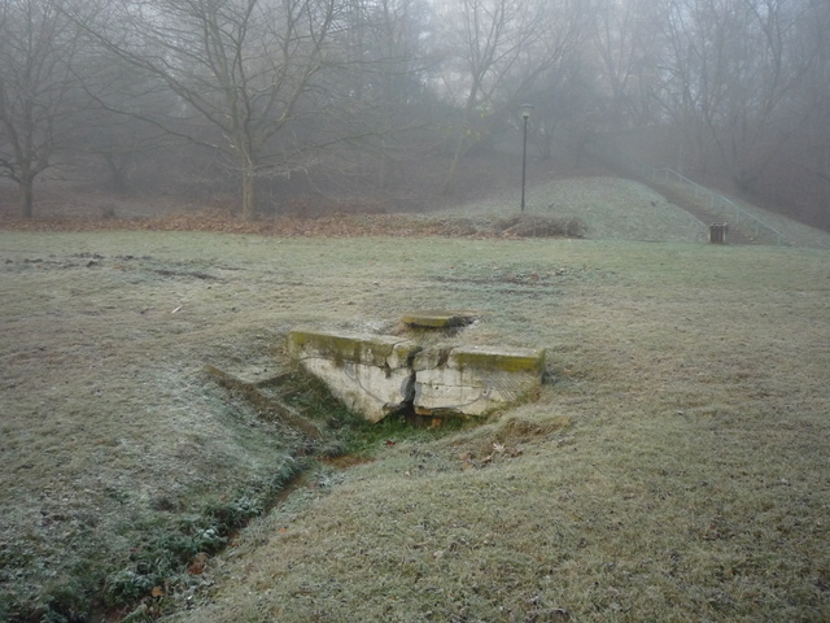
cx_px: 415
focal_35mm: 32
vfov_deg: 44.2
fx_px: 767
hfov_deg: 56.8
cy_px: 312
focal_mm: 5.2
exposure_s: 1/250
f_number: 3.5
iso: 250
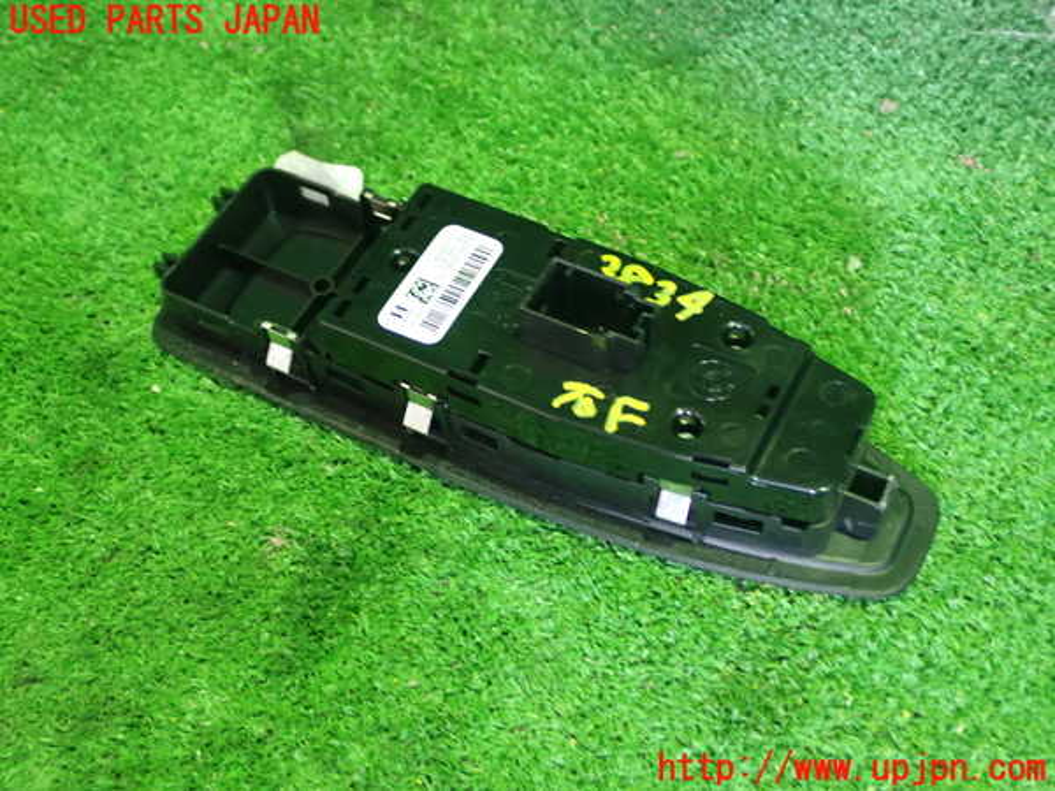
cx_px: 528
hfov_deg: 42.9
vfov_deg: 32.9
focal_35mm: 44
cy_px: 396
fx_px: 1341
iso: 800
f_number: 2.9
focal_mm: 7.84
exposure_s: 1/15
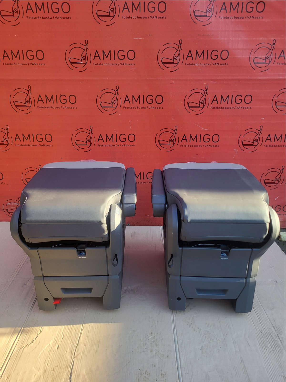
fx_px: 286
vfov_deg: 67.3
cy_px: 191
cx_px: 143
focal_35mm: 26
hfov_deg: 53.1
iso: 40
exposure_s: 1/164
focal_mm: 5.4
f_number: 1.8
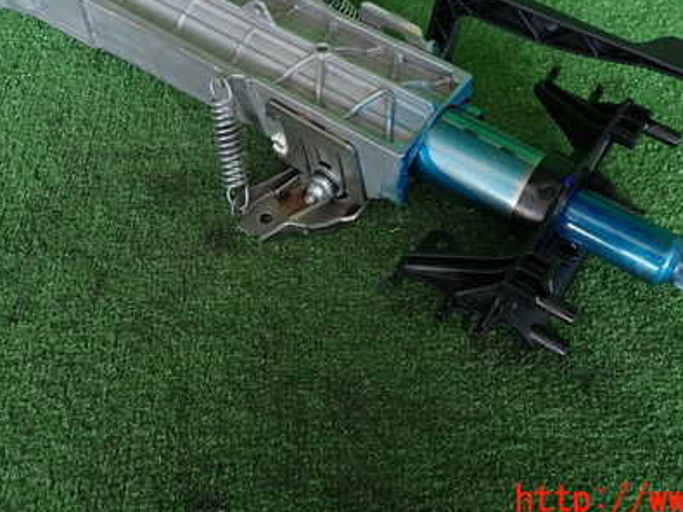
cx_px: 387
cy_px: 133
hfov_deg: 48.9
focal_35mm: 38
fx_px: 750
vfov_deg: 36.9
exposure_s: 1/80
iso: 100
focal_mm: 4.5
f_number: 2
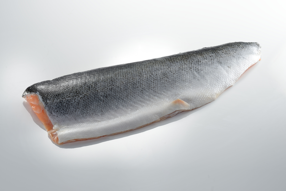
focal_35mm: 85
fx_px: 676
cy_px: 96
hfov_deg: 23.9
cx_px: 143
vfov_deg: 16.1
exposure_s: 1/125
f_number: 12
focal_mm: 85
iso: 160
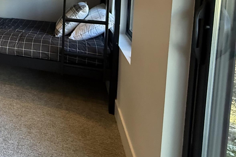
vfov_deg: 31.3
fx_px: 249
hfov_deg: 39.8
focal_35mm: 38
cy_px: -14
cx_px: -32
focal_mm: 2.22
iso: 640
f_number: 2.2
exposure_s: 1/120
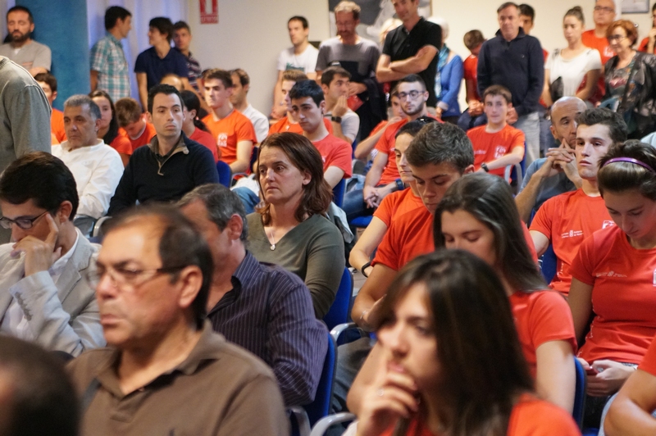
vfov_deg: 13.0
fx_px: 1912
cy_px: 218
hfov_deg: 19.5
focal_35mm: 105
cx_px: 328
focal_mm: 70
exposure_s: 1/160
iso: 6400
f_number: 2.8
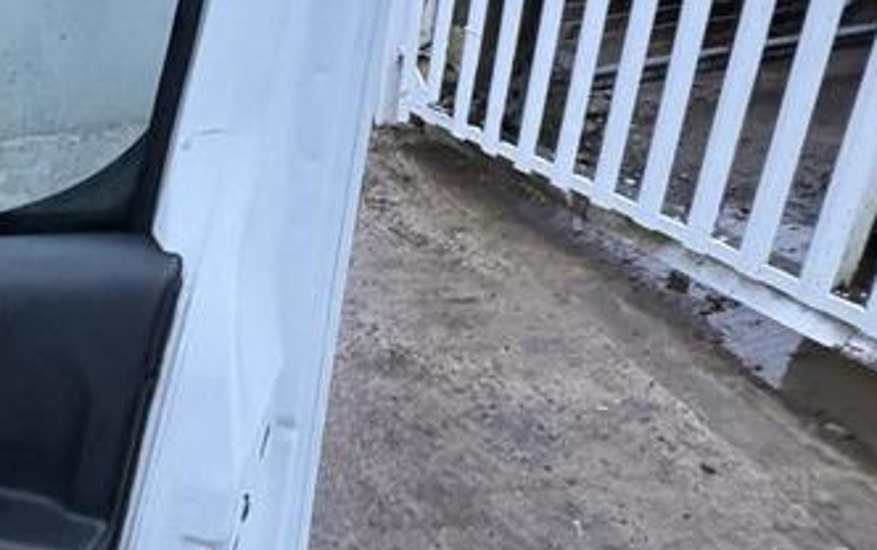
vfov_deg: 31.4
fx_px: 957
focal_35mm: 40
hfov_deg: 42.9
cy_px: 124
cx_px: 16
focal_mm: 2.22
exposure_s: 1/60
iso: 320
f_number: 2.2
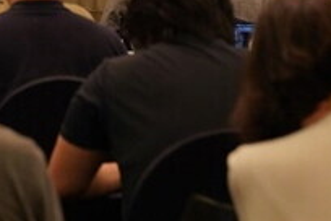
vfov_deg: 5.5
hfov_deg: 8.3
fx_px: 2243
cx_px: -143
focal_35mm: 244
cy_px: -191
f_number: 3.2
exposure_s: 1/80
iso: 800
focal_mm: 52
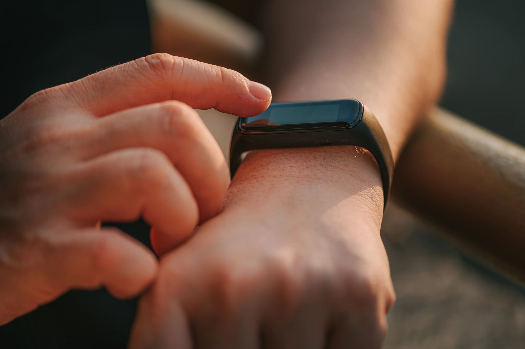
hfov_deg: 19.5
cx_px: 262
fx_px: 1530
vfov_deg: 13.0
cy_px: 174
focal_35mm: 105
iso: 80
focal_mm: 105
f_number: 3
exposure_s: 1/60
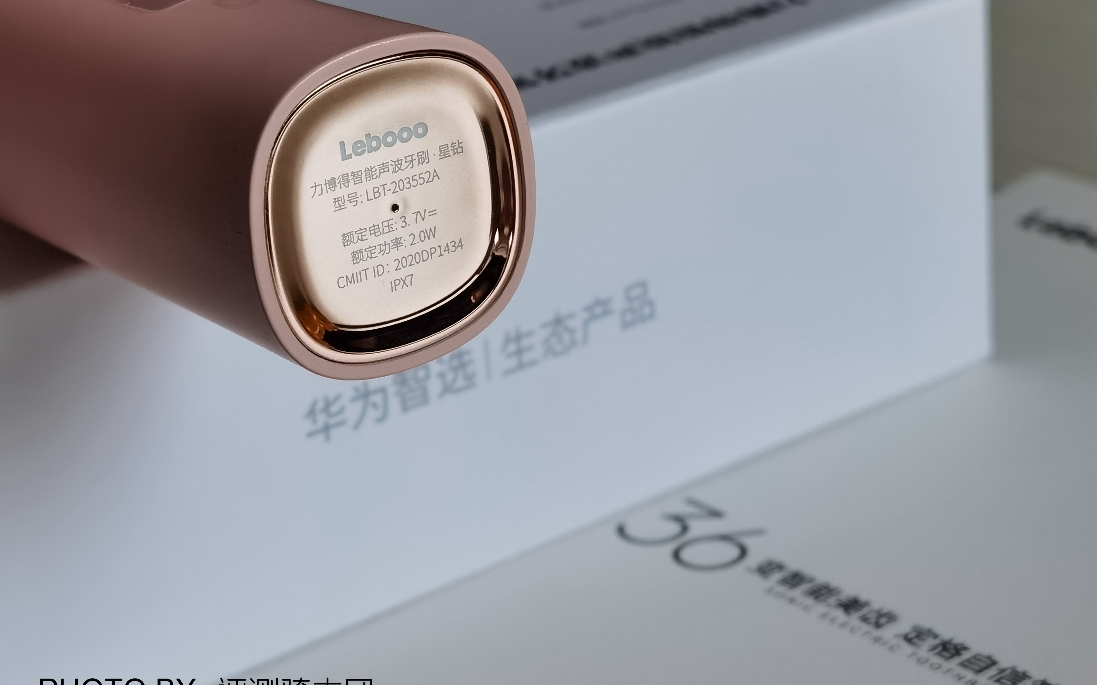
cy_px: 318
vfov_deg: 15.2
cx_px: 549
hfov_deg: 24.1
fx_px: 2571
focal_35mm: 86
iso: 50
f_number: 1.9
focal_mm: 6.71
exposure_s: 1/121
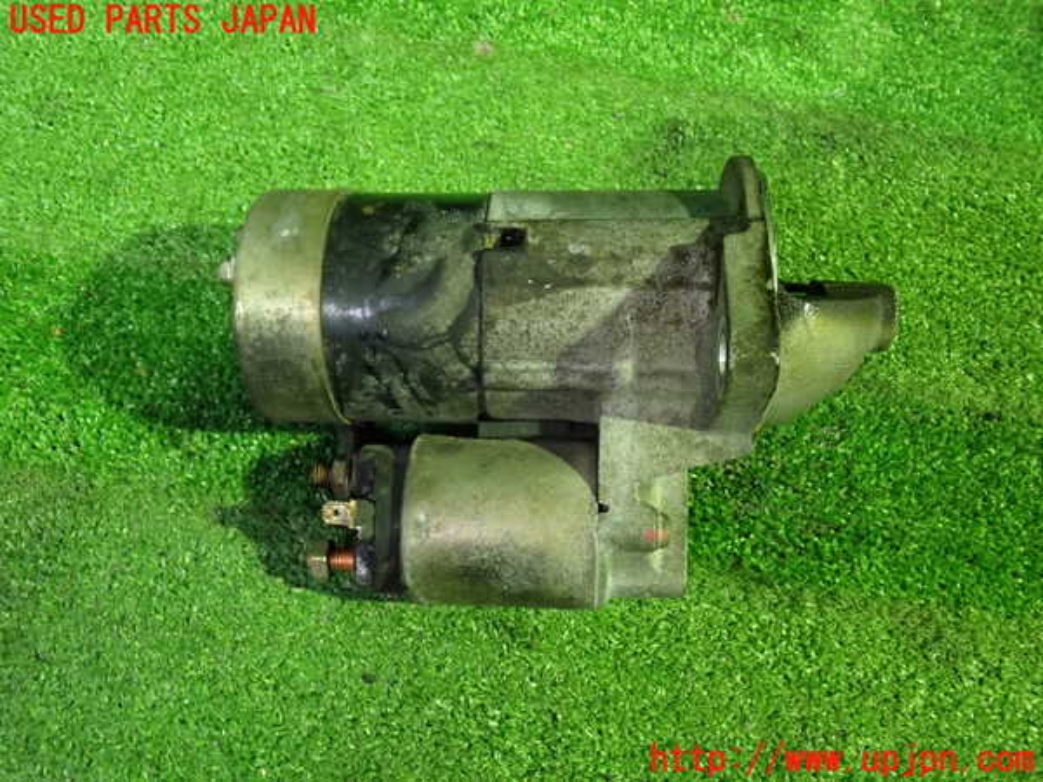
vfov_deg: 46.8
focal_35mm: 30
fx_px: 904
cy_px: 391
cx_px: 522
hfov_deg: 60.0
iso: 800
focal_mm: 5.4
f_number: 2.3
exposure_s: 1/25
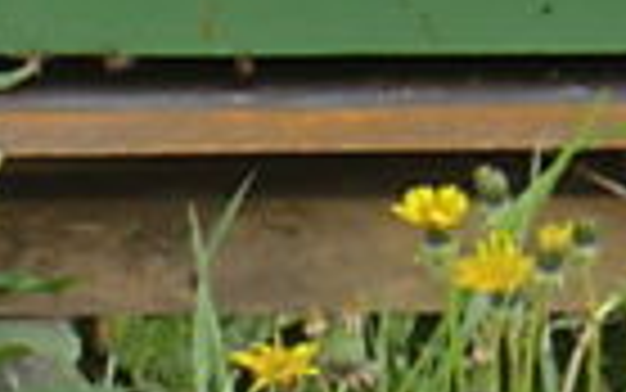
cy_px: -581
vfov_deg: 2.0
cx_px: 1063
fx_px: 10923
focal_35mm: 640
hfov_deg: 3.3
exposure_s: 1/100
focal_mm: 18.8
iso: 64
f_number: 5
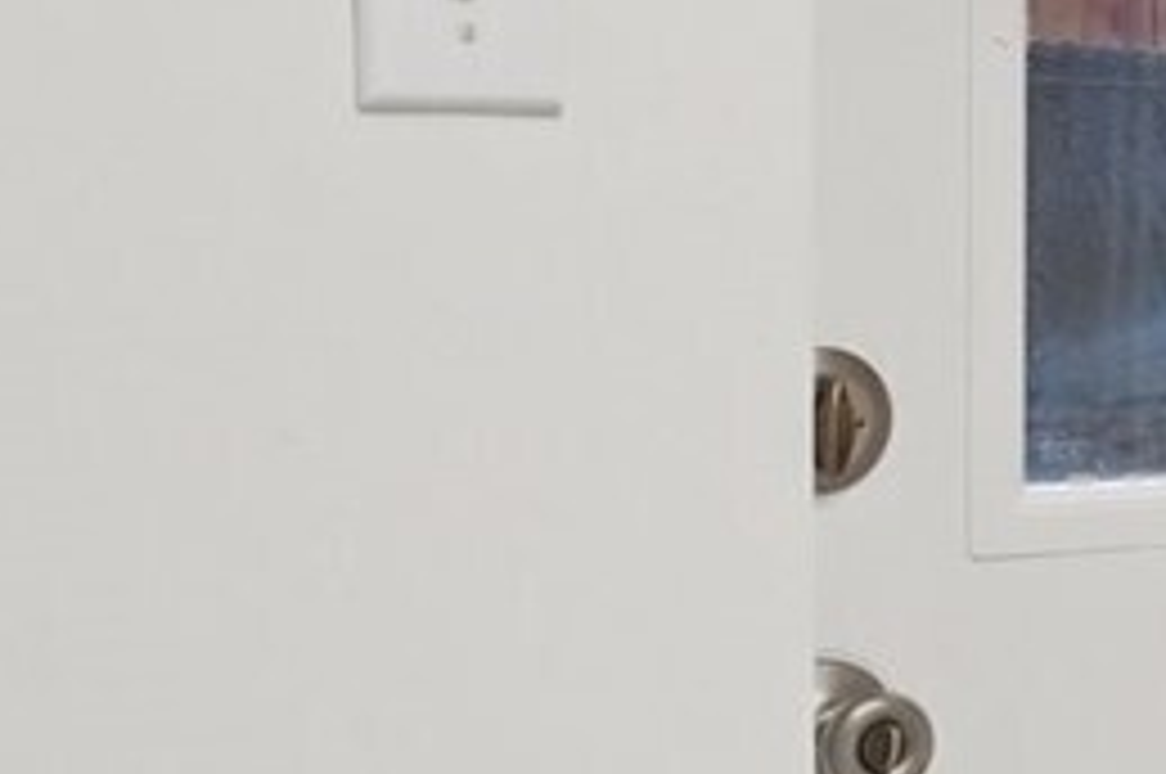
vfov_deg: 13.0
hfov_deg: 14.4
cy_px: 344
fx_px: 3397
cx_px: 2631
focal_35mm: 105
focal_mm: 16
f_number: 8
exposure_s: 1/80
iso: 1600
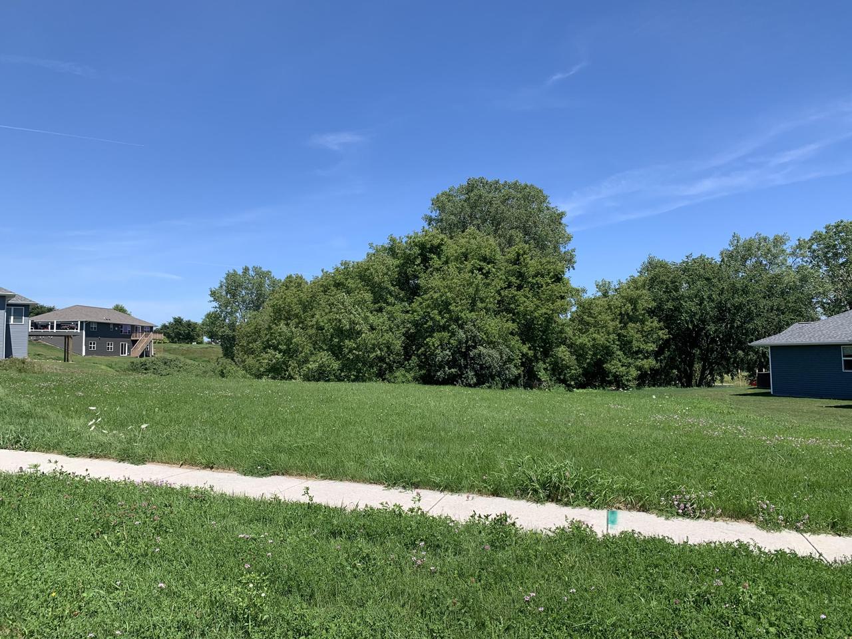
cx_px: 426
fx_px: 640
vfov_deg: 53.1
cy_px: 320
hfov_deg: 67.3
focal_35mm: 26
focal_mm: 4.25
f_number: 1.8
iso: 25
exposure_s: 1/1916
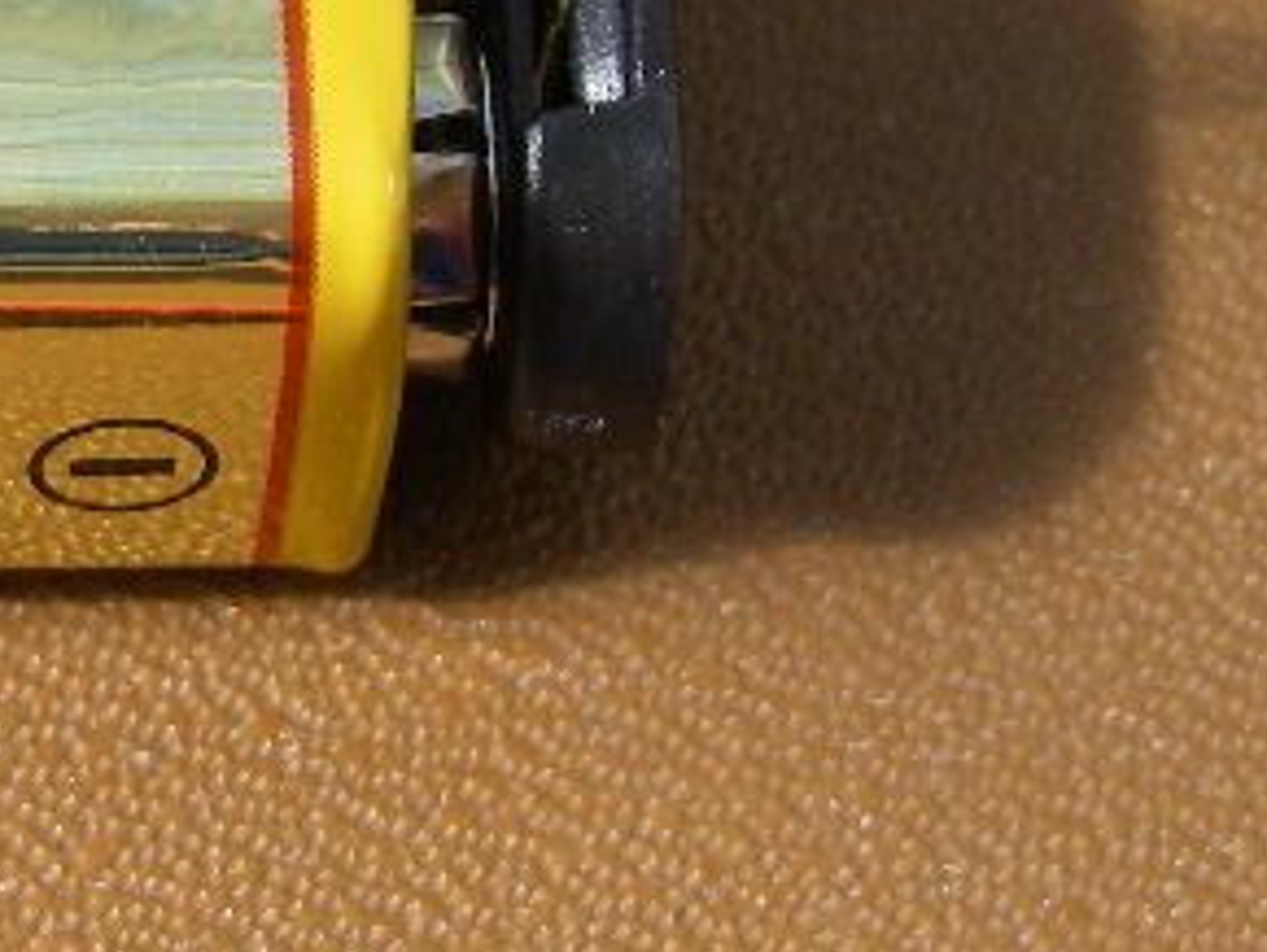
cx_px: -48
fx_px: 4909
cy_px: 341
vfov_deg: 11.1
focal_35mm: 134
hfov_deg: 14.4
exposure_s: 1/200
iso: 64
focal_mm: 6.3
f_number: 3.3
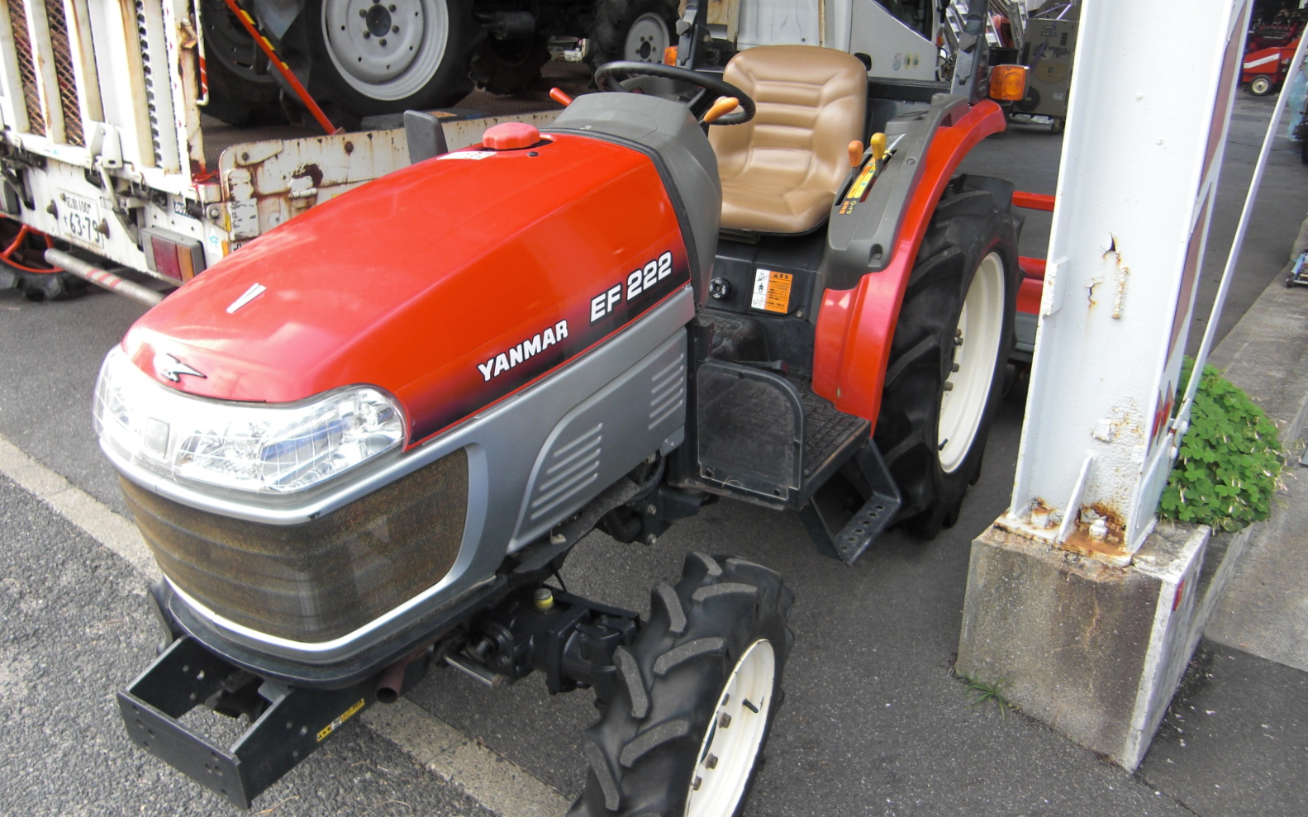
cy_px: 416
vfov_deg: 41.8
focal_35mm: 30
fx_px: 1069
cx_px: 658
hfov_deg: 62.9
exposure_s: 1/80
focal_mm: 4.9
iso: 50
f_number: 2.6
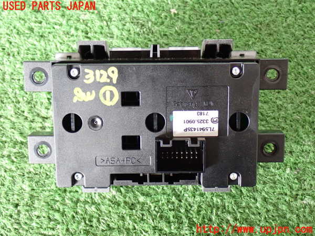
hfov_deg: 35.5
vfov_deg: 27.0
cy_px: 118
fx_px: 491
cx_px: 158
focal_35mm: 54
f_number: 3.3
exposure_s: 1/50
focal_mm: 9.65
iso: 640
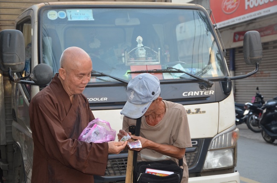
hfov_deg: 28.1
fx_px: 553
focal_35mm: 72
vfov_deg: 18.9
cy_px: 92
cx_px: 138
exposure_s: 1/100
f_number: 4.8
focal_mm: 48
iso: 640
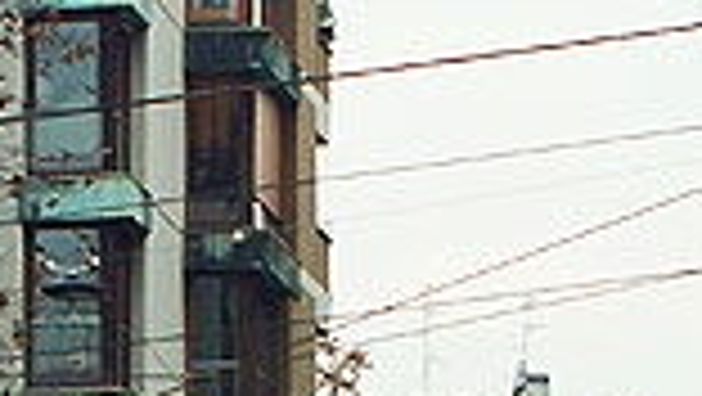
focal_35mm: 310
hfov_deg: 6.9
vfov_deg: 3.9
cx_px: 81
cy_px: 734
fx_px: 5774
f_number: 5
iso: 400
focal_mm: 30
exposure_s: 1/320
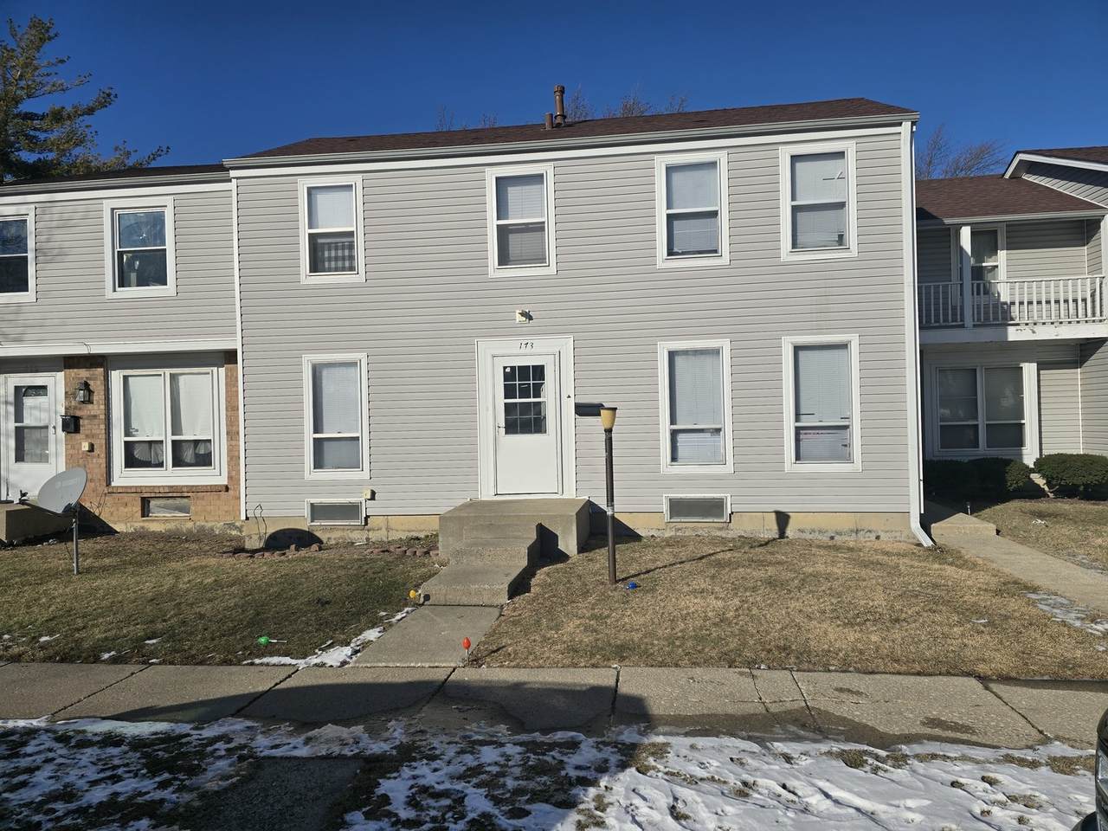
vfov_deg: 58.9
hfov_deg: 73.9
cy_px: 416
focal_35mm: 23
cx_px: 554
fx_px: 736
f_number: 1.7
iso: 12
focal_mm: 6.3
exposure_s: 1/1668
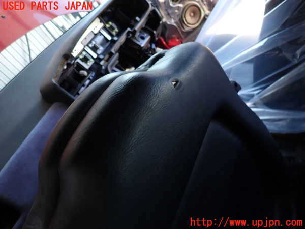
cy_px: 114
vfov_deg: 54.9
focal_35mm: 25
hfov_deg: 69.4
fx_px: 220
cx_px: 152
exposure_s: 1/60
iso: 125
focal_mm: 4.5
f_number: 2
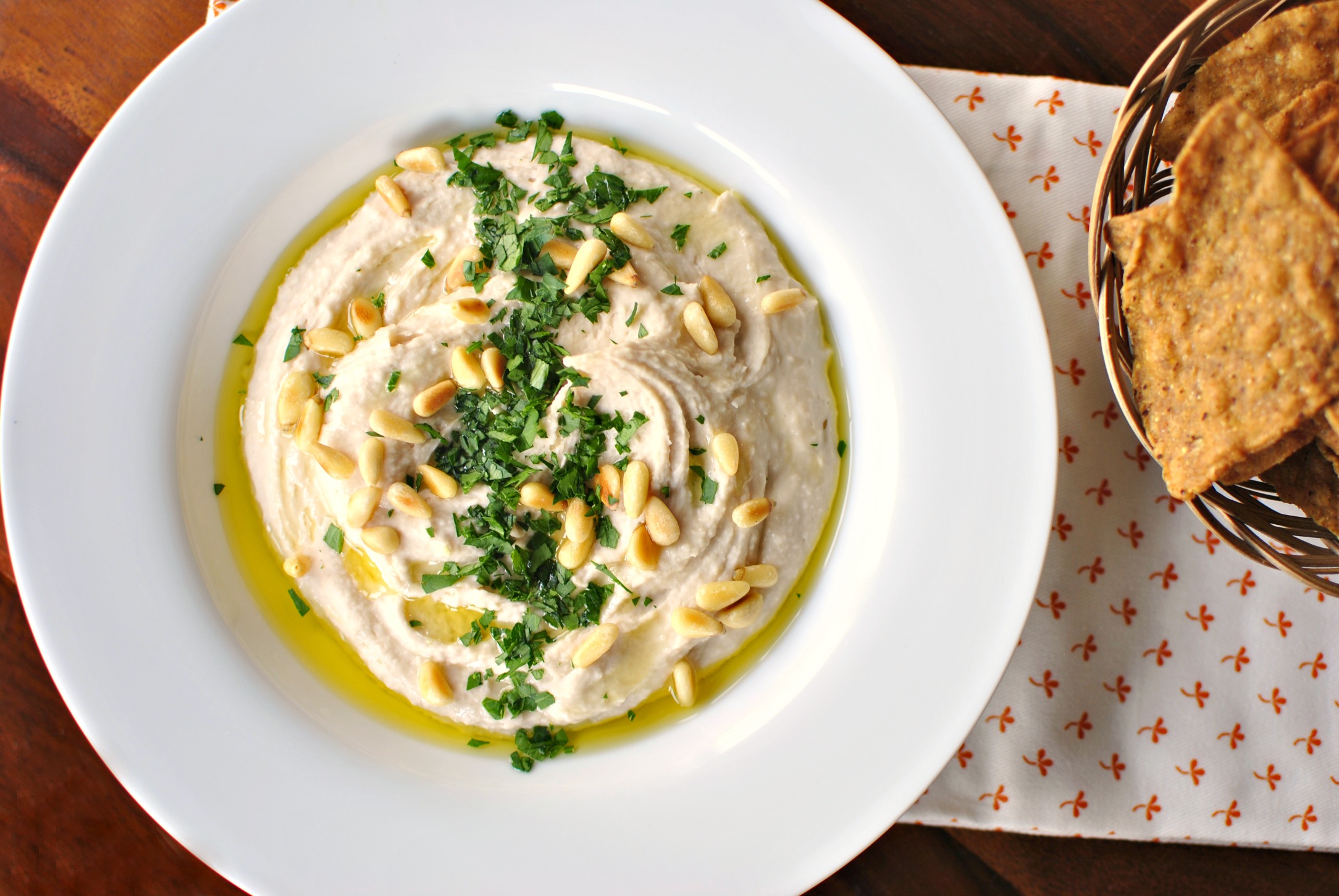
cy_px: 448
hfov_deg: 37.8
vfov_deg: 25.8
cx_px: 670
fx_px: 1955
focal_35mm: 52
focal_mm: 35
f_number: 2.2
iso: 100
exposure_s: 1/80
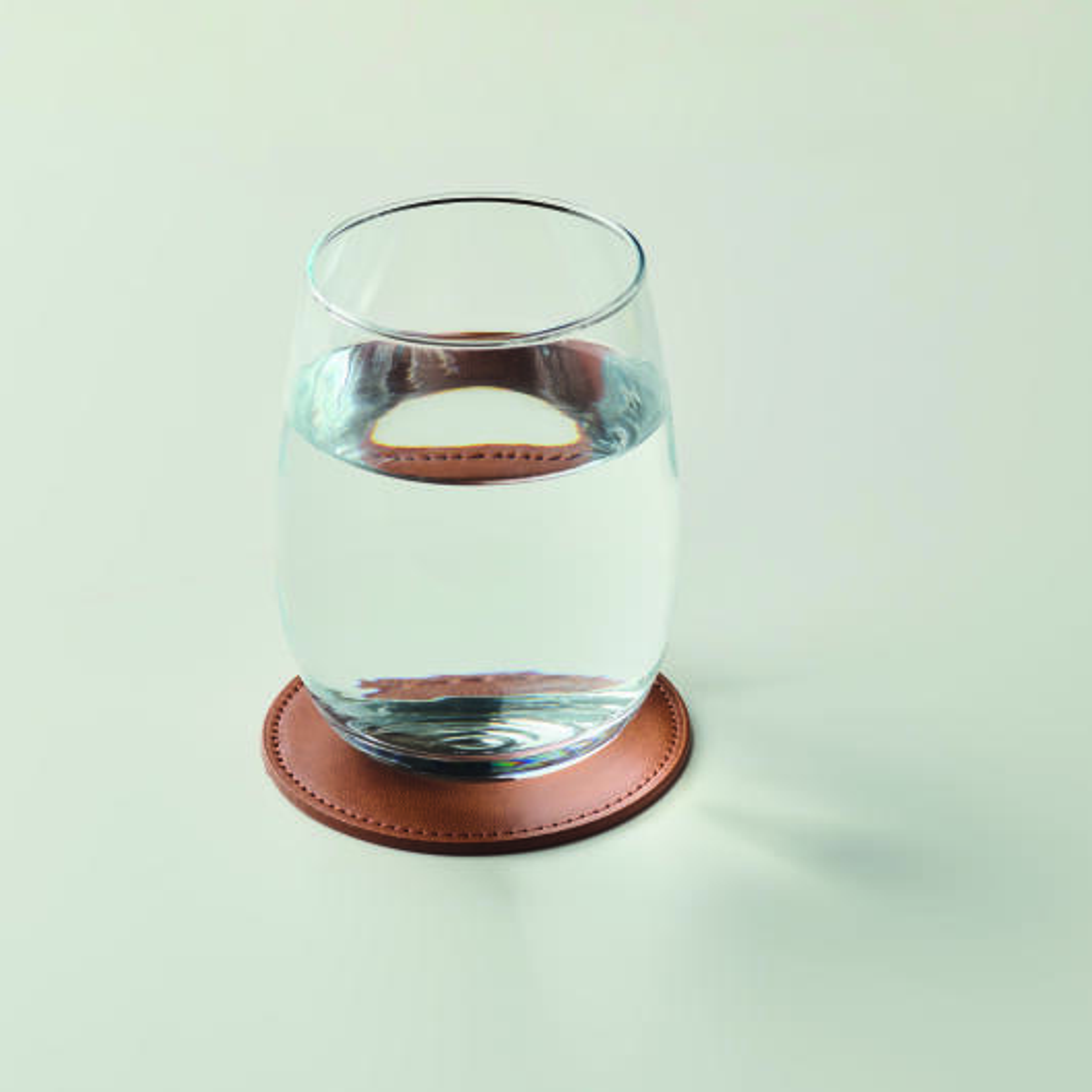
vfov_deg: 12.9
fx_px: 4818
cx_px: 460
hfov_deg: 12.9
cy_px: 548
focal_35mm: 135
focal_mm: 105
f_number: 14
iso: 100
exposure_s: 1/125
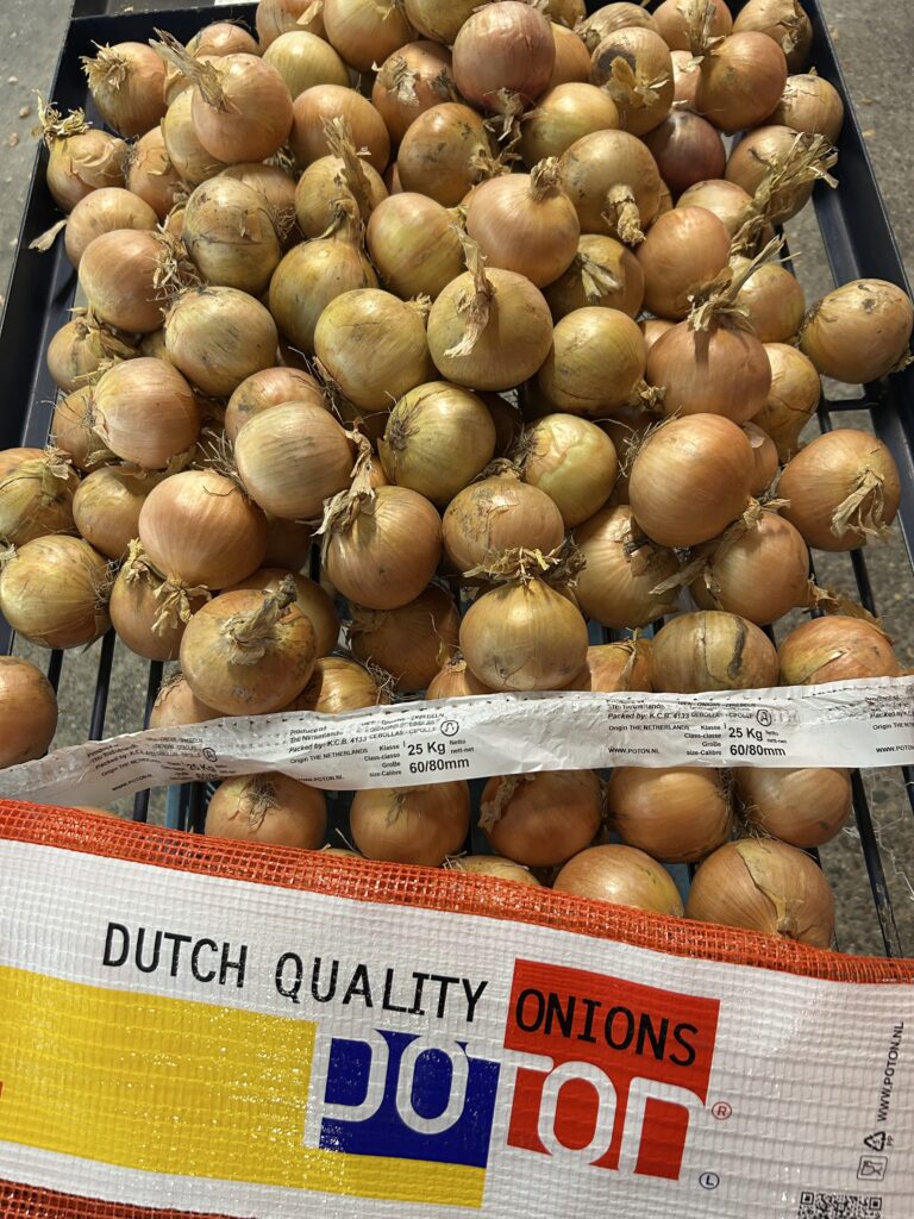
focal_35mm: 26
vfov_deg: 67.3
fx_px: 915
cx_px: 457
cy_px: 610
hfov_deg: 53.1
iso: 200
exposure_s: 1/60
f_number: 1.5
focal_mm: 5.7
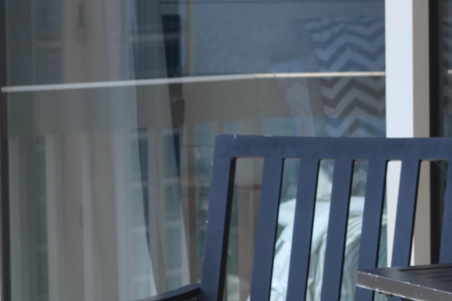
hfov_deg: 7.8
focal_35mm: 261
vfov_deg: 5.3
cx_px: 605
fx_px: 3271
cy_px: 246
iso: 100
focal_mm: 55
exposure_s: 1/160
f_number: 6.3
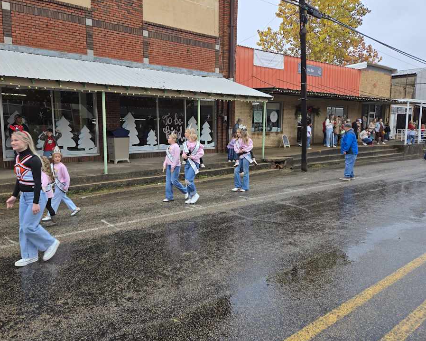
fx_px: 315
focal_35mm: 25
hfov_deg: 68.1
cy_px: 165
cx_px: 202
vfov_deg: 56.8
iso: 32
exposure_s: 1/180
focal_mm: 5.4
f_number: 1.8
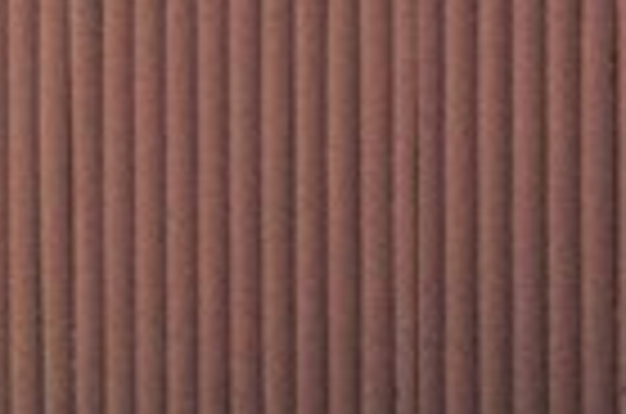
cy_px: -252
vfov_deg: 4.8
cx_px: -504
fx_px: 4892
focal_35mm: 282
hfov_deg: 7.1
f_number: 14
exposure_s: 1/160
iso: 400
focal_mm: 24
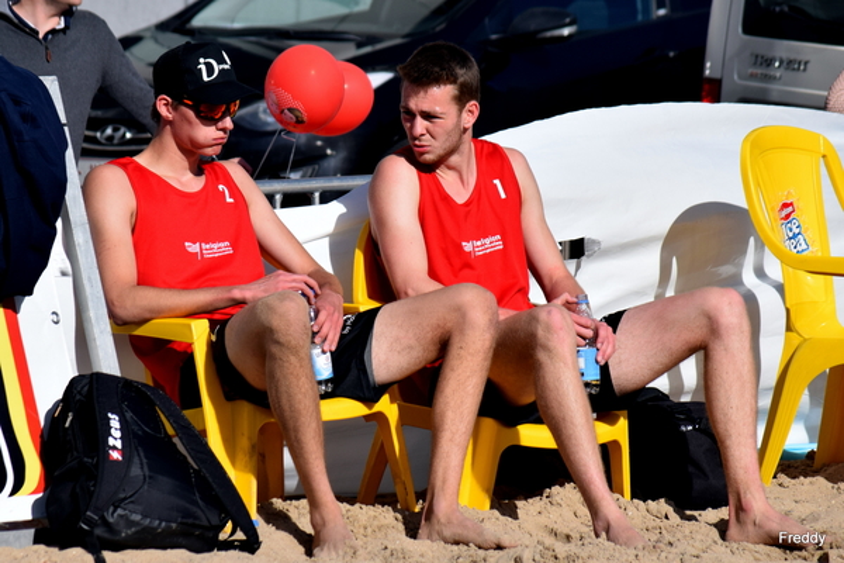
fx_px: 6154
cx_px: 422
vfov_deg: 5.2
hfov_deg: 7.8
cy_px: 282
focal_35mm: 262
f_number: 8
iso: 400
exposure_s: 1/2000
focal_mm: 175
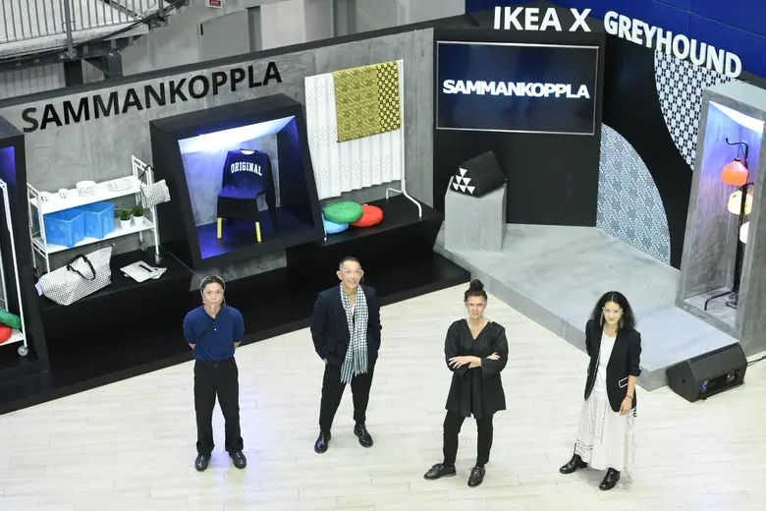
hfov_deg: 28.8
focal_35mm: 70
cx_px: 383
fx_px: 1489
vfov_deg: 19.5
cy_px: 256
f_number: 4.5
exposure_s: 1/125
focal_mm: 70
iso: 4000
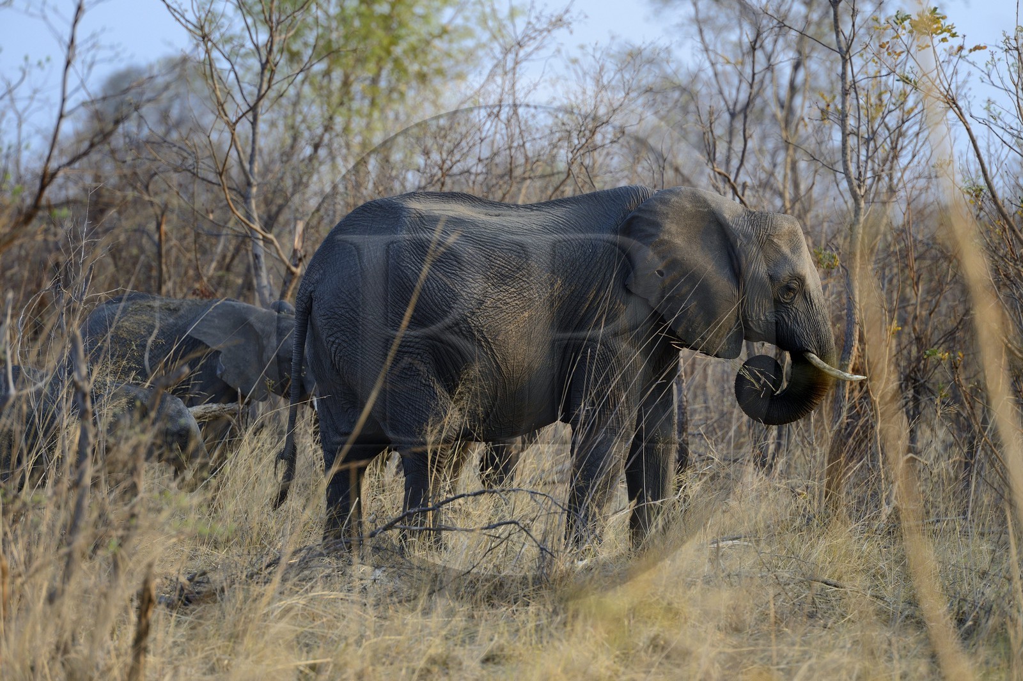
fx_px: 7955
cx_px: 512
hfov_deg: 7.4
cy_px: 340
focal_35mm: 280
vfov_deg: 4.9
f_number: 5
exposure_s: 1/500
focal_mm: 280
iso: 640
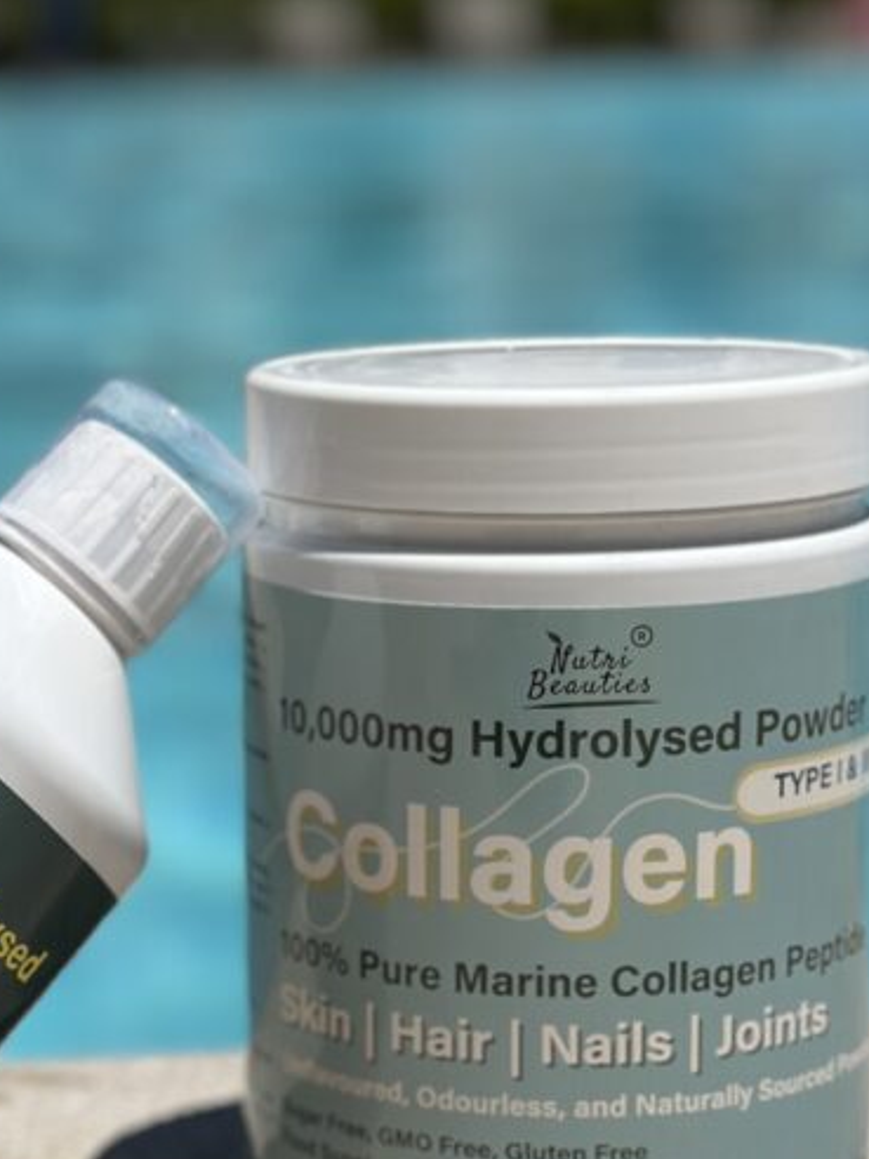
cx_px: 115
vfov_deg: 19.6
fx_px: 3347
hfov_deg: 14.7
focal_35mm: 100
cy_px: 808
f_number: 1.78
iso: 100
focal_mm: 6.86
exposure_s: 1/18868
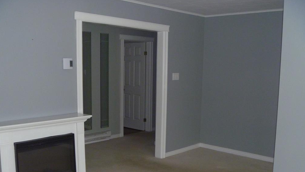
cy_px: 111
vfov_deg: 30.3
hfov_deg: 51.6
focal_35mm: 39
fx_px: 315
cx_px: 150
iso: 320
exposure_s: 1/30
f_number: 3.5
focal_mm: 6.3
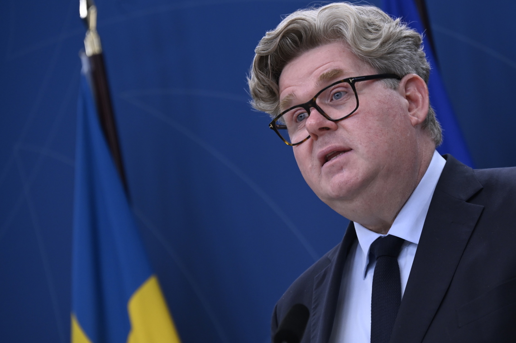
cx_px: 306
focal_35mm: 179
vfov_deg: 7.7
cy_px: 187
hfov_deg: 11.5
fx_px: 2564
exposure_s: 1/200
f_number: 6.3
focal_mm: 150
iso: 2000
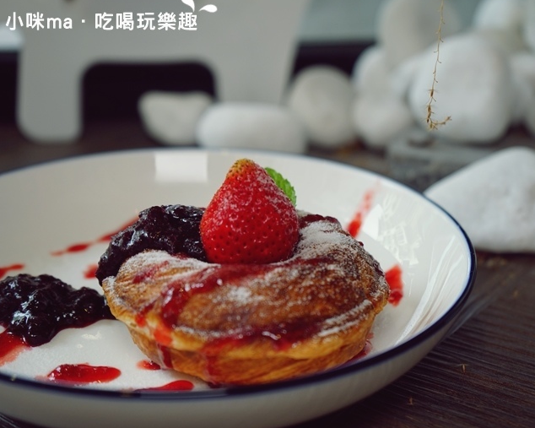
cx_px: 317
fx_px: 918
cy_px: 214
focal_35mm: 58
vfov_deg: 26.2
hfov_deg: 32.4
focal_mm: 49
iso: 250
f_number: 4.5
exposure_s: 1/60
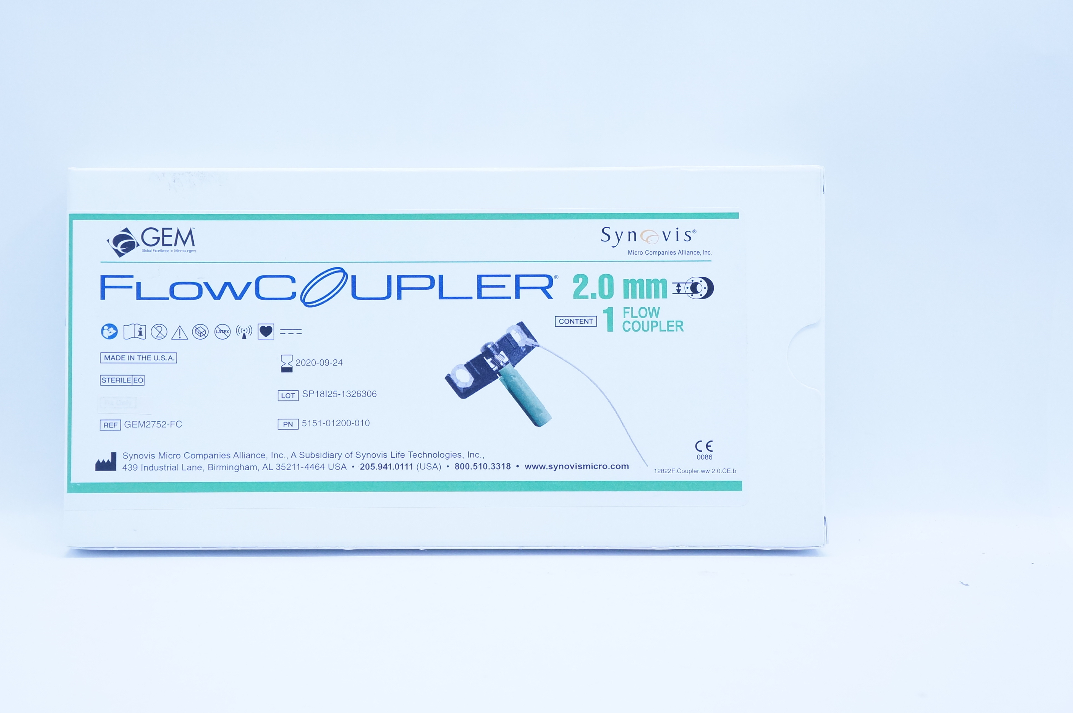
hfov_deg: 32.0
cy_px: 365
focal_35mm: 63
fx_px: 1865
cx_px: 436
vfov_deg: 21.6
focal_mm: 33
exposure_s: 1/160
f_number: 5.6
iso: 800
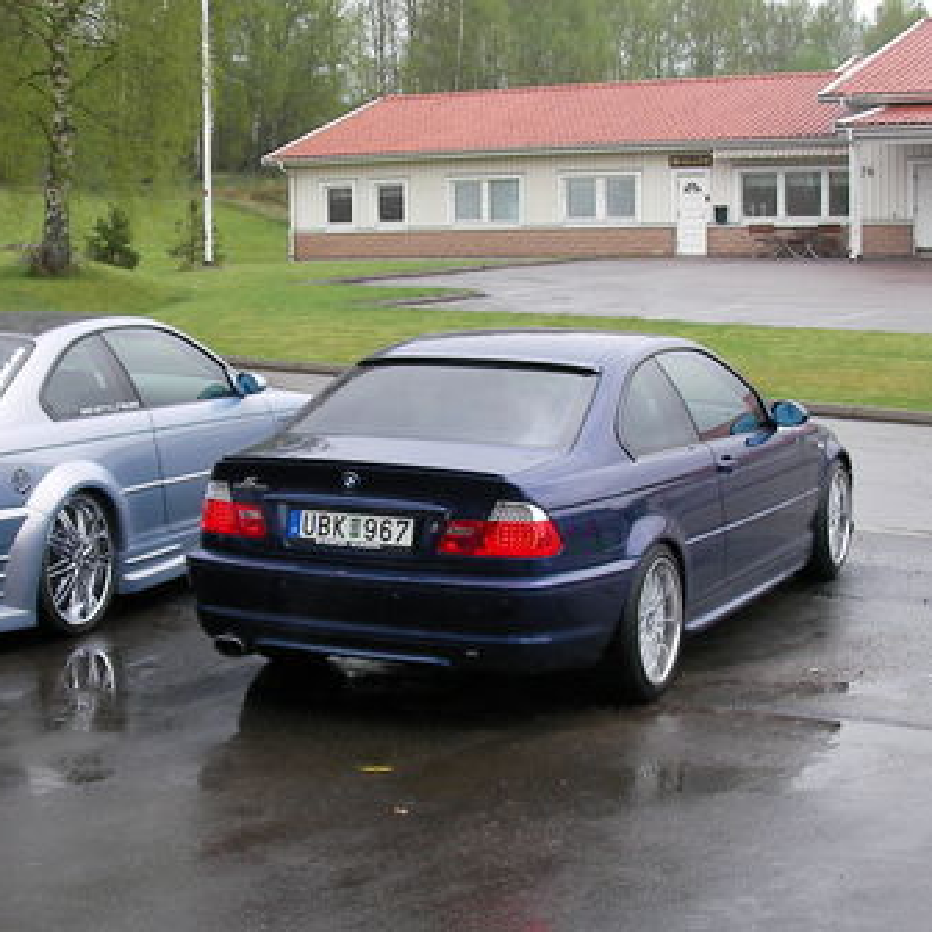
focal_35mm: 69
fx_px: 2102
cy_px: 510
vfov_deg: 25.0
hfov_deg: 25.0
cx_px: 374
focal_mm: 6.3
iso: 50
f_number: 3.5
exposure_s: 1/56.5
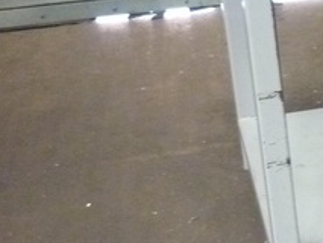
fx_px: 924
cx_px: 456
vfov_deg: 15.0
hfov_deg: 18.1
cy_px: 126
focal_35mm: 99
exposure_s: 1/25
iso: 800
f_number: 2.8
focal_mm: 5.5
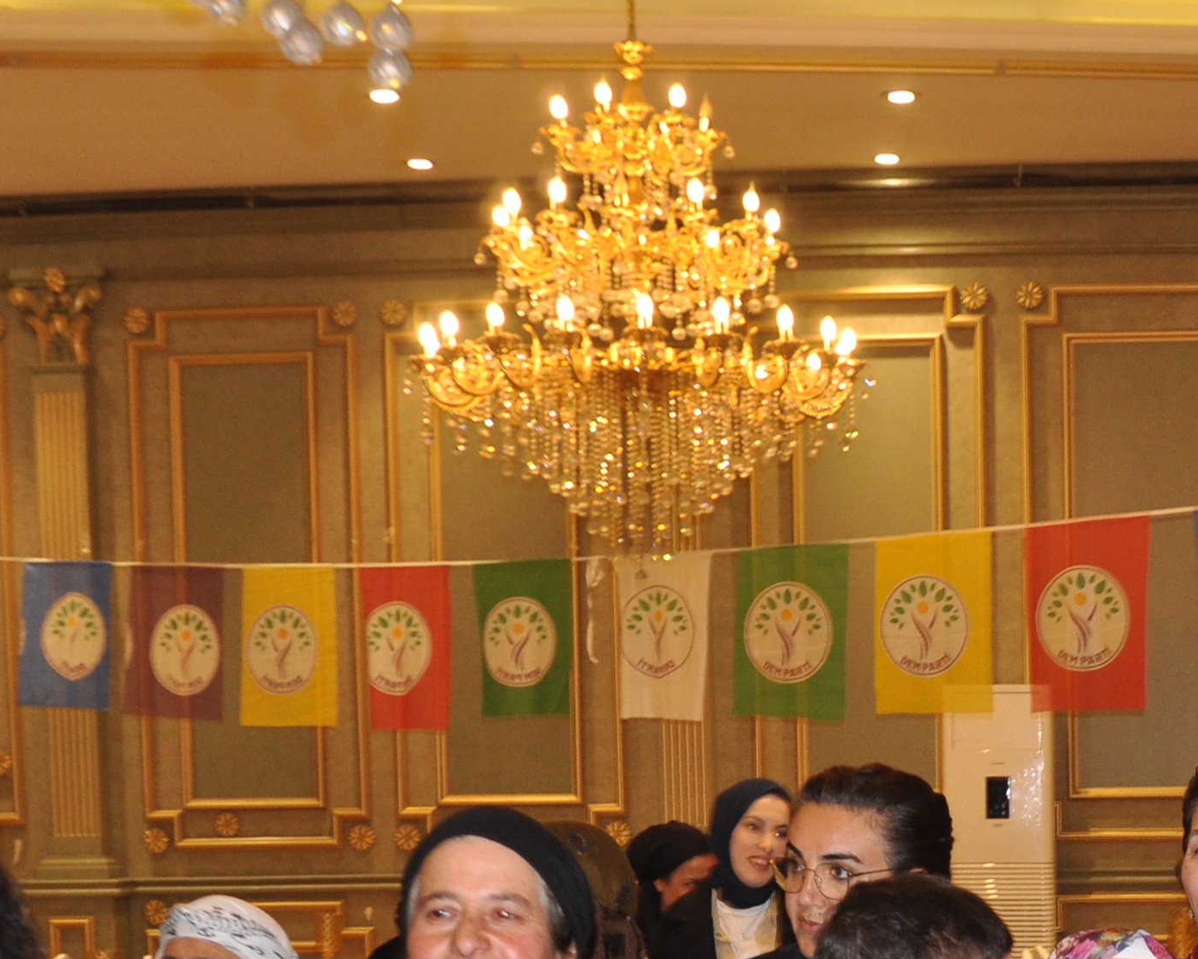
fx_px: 2766
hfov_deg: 23.7
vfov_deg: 18.5
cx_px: 1107
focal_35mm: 78
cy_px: 1180
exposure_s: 1/60
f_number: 3.5
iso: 400
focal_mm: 18
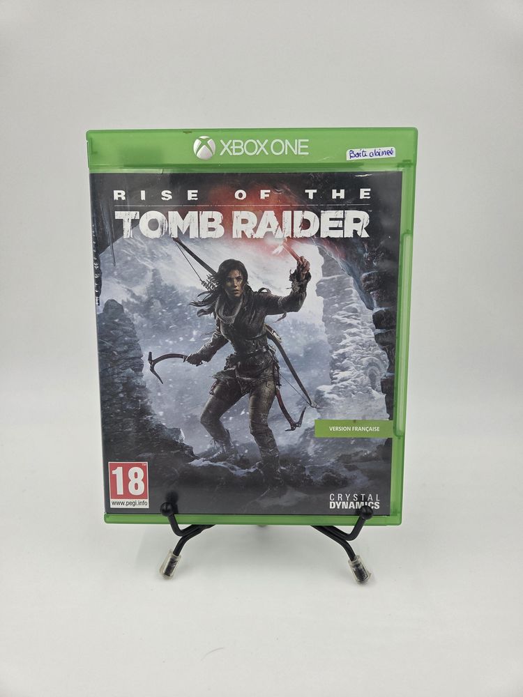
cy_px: 348
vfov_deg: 73.9
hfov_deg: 58.9
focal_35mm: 23
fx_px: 463
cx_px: 262
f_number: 1.8
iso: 40
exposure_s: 1/167
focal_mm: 5.4
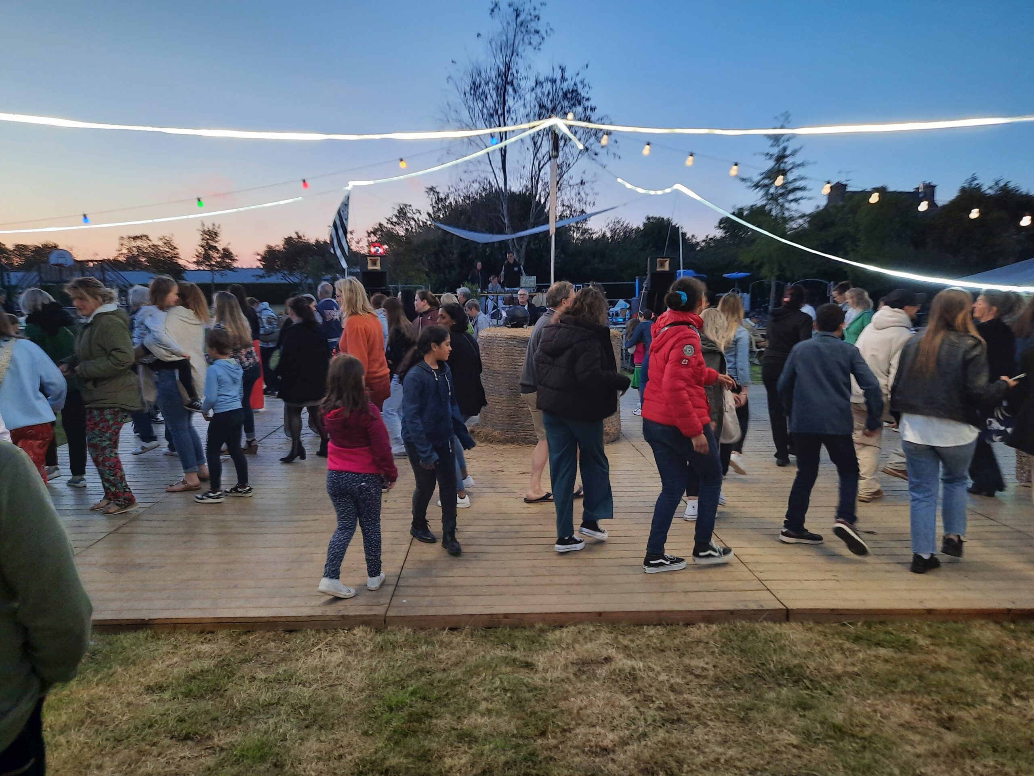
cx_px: 517
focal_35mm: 25
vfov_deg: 54.9
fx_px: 747
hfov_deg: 69.4
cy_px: 388
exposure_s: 1/50
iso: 250
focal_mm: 4.6
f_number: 2
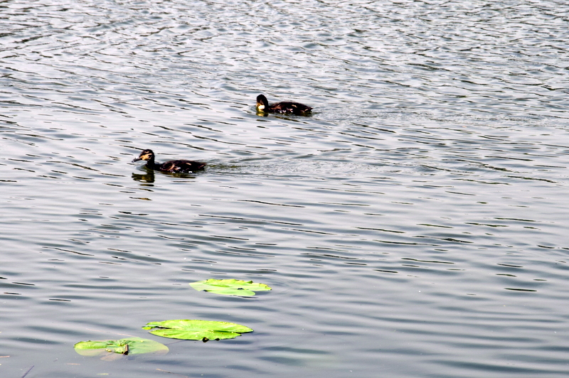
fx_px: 2321
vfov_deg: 9.3
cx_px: 284
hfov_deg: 14.0
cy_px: 189
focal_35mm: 147
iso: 125
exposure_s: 1/125
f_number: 9
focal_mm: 98
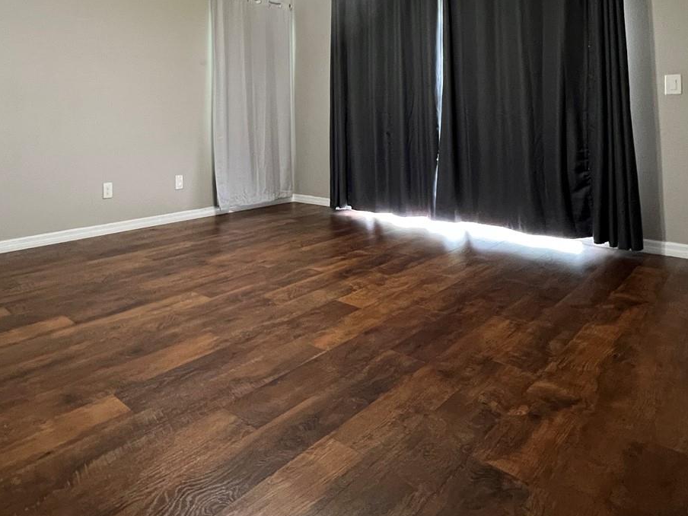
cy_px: 113
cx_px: 253
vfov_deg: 55.3
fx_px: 457
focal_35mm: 23
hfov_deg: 72.6
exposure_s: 1/60
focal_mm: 1.57
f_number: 1.8
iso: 500
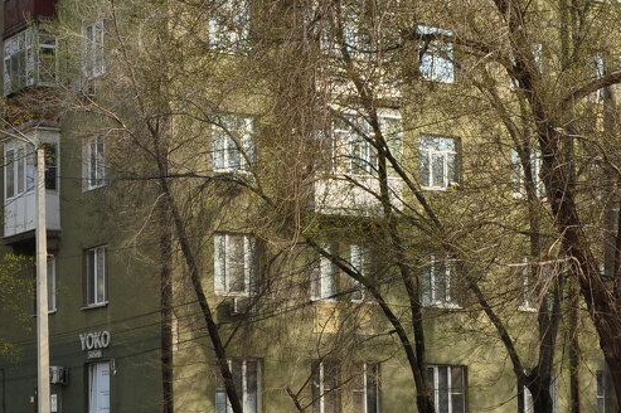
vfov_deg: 14.3
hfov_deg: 21.4
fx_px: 1638
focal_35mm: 95
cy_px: 113
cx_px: 205
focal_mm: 26
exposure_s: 1/200
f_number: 10
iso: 400
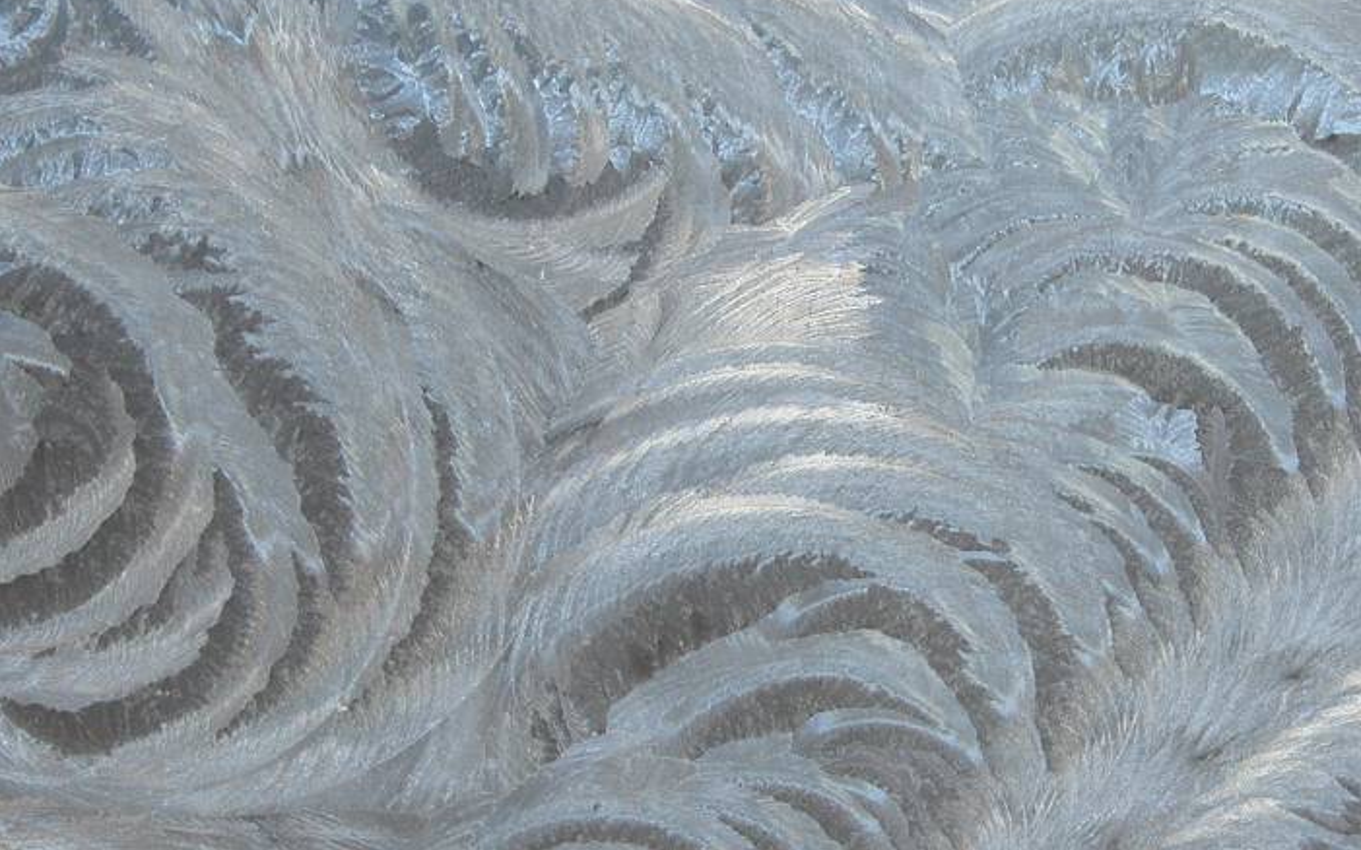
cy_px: 448
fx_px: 7677
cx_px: 804
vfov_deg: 6.3
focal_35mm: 207
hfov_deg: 10.1
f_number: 3.7
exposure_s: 1/101
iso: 100
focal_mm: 27.3
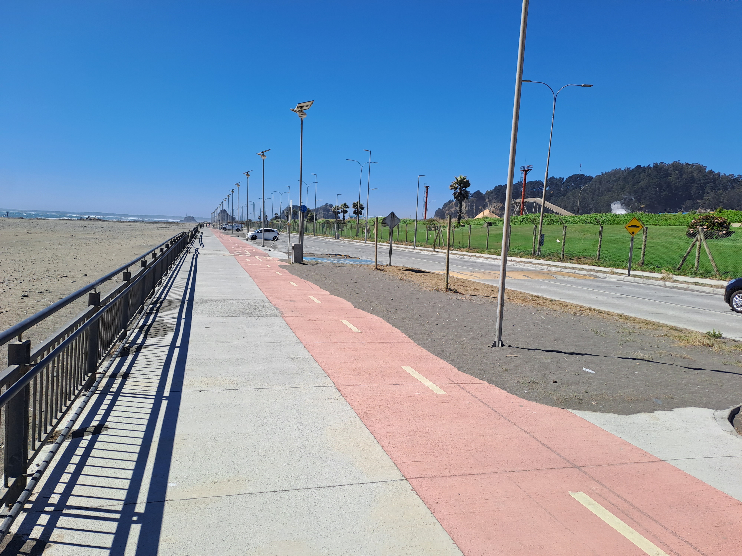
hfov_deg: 69.4
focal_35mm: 25
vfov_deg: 54.9
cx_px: 371
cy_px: 278
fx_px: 536
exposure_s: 1/1667
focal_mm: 4.65
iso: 32
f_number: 1.8
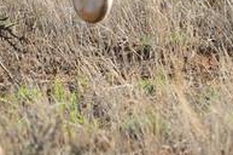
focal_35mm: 1796
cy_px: -100
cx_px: 150
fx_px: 11605
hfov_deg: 1.2
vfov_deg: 0.8
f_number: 5.3
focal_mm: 330
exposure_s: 1/640
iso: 250
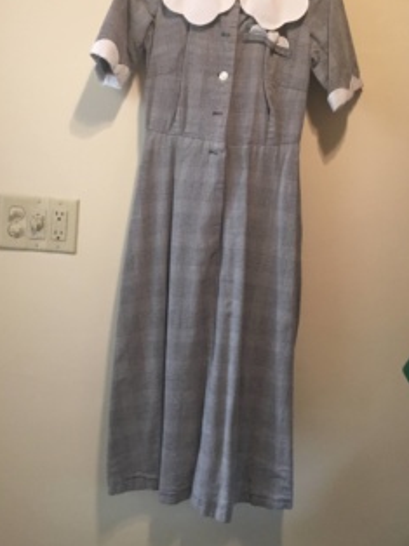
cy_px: 245
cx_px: 211
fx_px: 584
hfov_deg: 38.6
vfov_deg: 50.1
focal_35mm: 37
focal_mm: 4.15
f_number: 2.2
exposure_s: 1/30
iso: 200
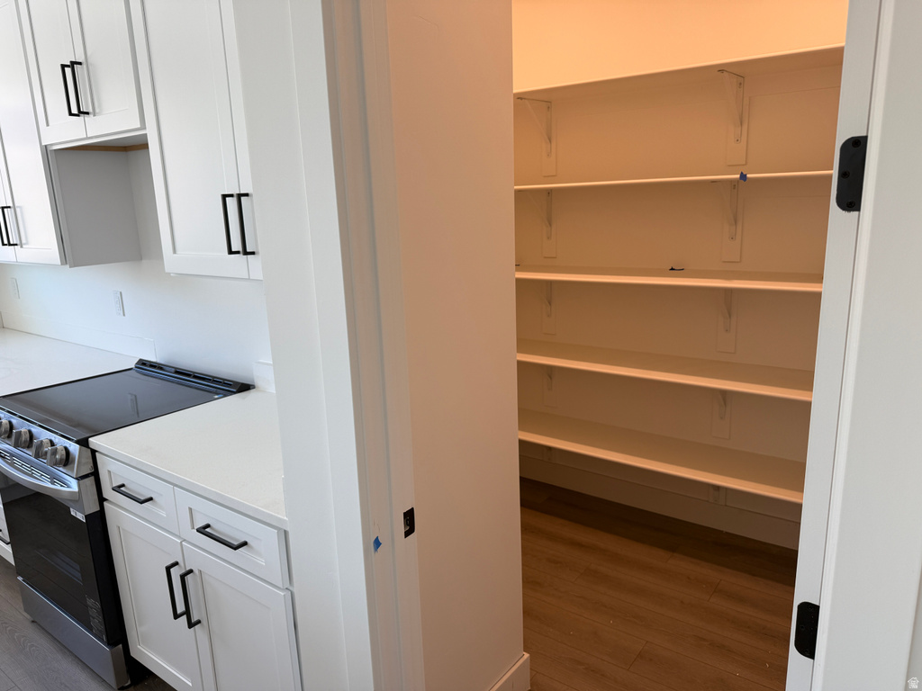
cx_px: 461
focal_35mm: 24
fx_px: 639
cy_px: 346
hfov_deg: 71.6
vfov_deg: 56.8
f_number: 1.78
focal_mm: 6.76
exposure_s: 1/120
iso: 64
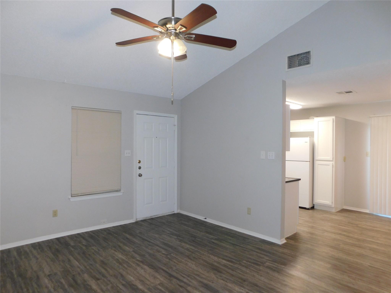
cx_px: 196
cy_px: 146
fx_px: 260
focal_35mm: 23
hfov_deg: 73.9
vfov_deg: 58.9
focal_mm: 4
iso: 200
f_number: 3
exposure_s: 1/30
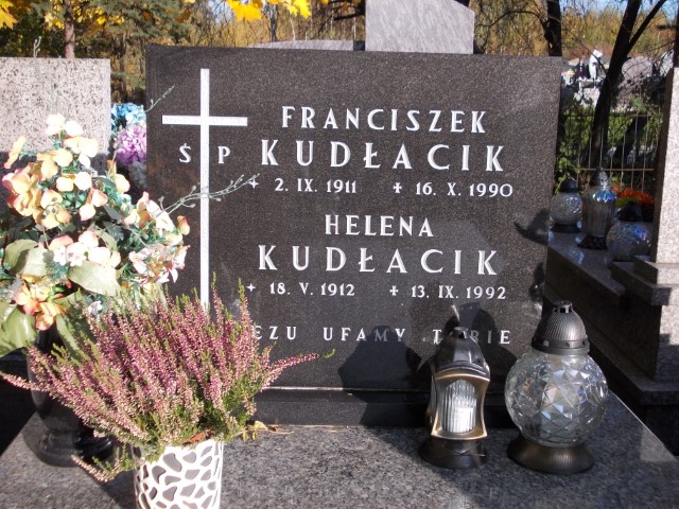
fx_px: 843
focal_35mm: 43
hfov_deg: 43.9
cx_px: 340
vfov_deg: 33.6
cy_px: 254
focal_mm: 6.1
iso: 80
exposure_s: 1/320
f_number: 3.3
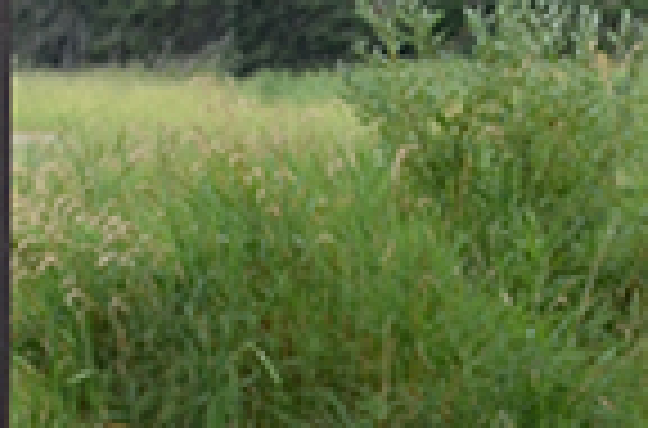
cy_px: 284
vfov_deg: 3.6
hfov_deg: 5.4
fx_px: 6818
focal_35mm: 380
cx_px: 810
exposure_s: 1/160
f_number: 6.3
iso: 200
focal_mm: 38
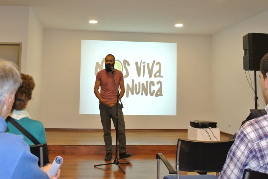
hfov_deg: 67.4
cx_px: 134
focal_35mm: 27
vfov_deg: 47.9
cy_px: 90
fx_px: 201
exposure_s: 1/60
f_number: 2.8
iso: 400
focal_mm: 10
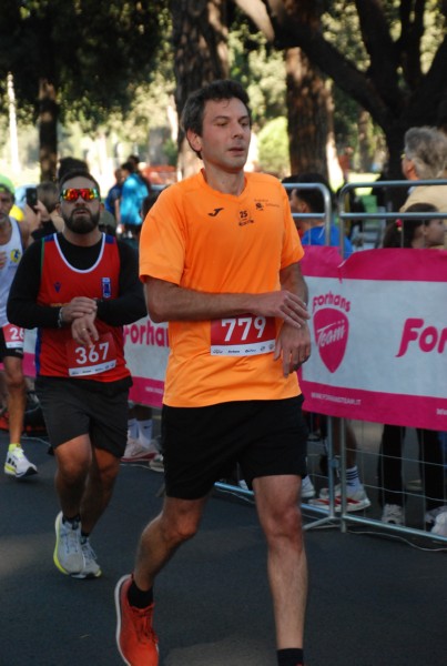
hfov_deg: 12.2
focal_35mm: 112
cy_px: 333
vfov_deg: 18.1
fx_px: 2084
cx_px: 224
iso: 1000
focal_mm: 75
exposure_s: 1/320
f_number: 5.6
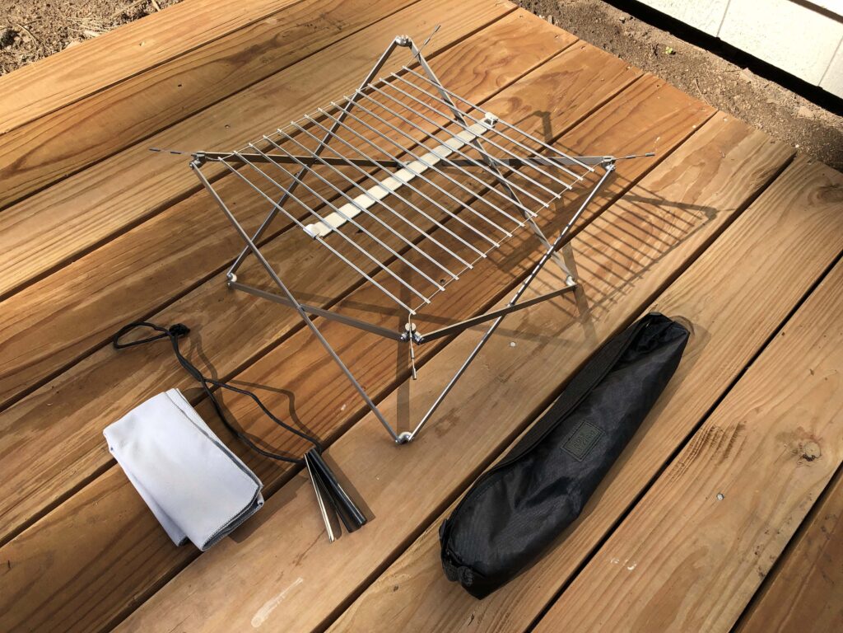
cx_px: 422
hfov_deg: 63.4
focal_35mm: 28
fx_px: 682
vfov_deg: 49.7
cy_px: 316
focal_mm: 4
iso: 20
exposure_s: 1/923
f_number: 1.8
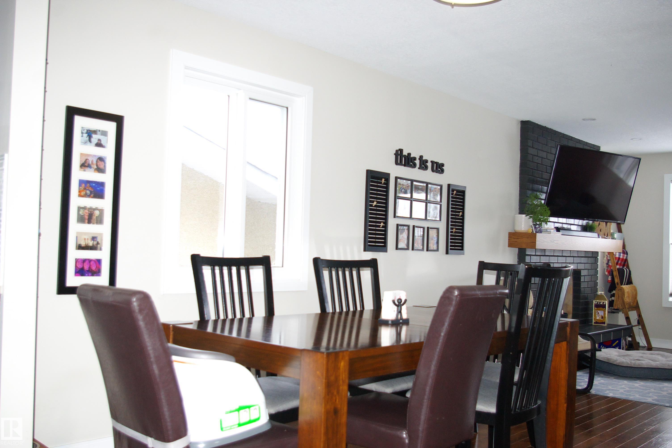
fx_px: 644
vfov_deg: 38.4
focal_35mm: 34
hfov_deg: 55.1
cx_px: 336
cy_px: 224
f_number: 5.6
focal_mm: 23
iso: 800
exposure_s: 1/180
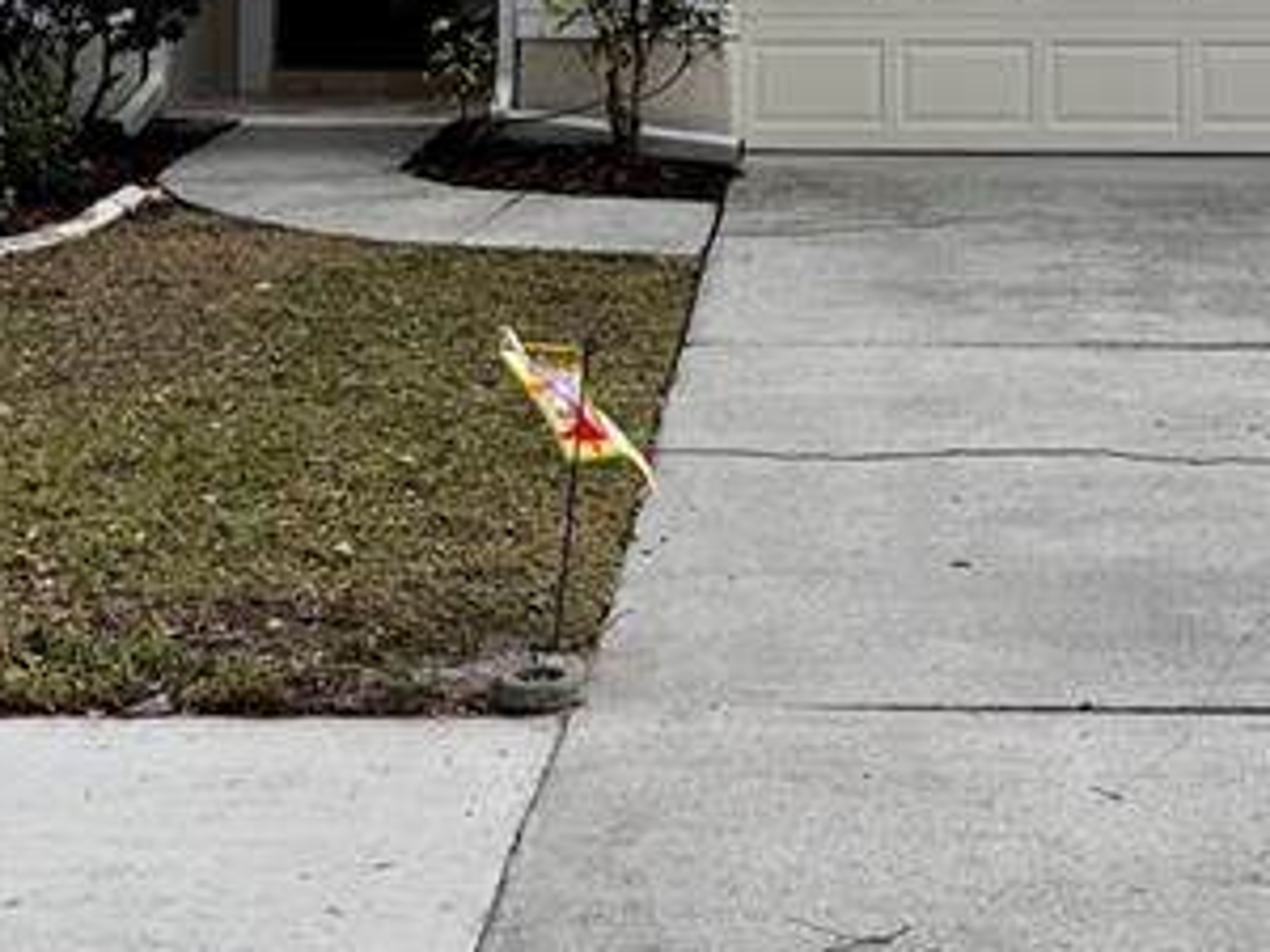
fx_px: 3008
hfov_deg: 23.7
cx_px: 864
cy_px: -199
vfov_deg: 17.2
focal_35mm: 82
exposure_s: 1/4950
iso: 100
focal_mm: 6.86
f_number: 1.78
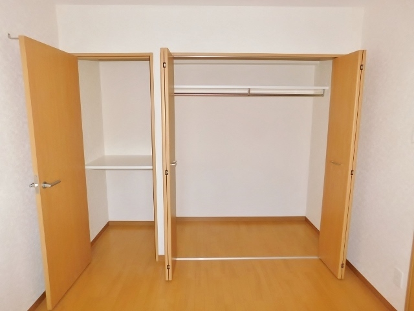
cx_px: 207
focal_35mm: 23
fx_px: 275
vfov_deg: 58.9
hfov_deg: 73.9
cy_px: 156
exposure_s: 1/30
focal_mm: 4
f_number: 3
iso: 200
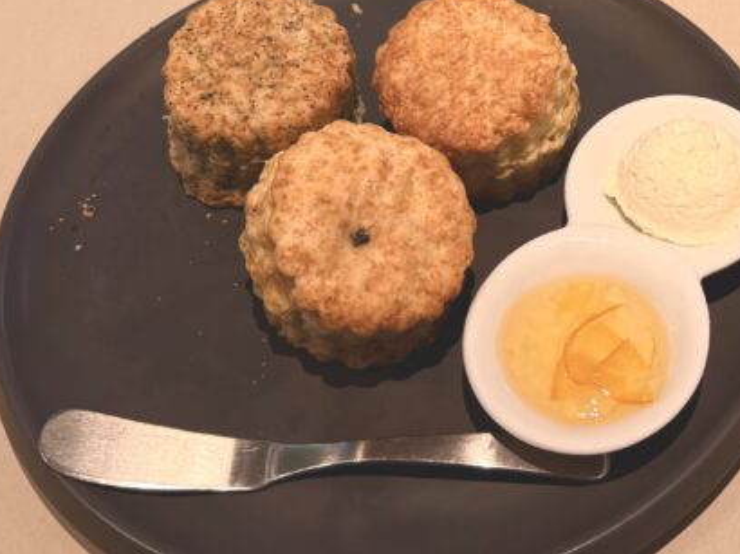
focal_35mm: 60
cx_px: 579
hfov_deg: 31.5
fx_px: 1282
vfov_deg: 23.4
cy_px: 5
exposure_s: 1/121
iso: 64
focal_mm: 6.76
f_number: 1.78
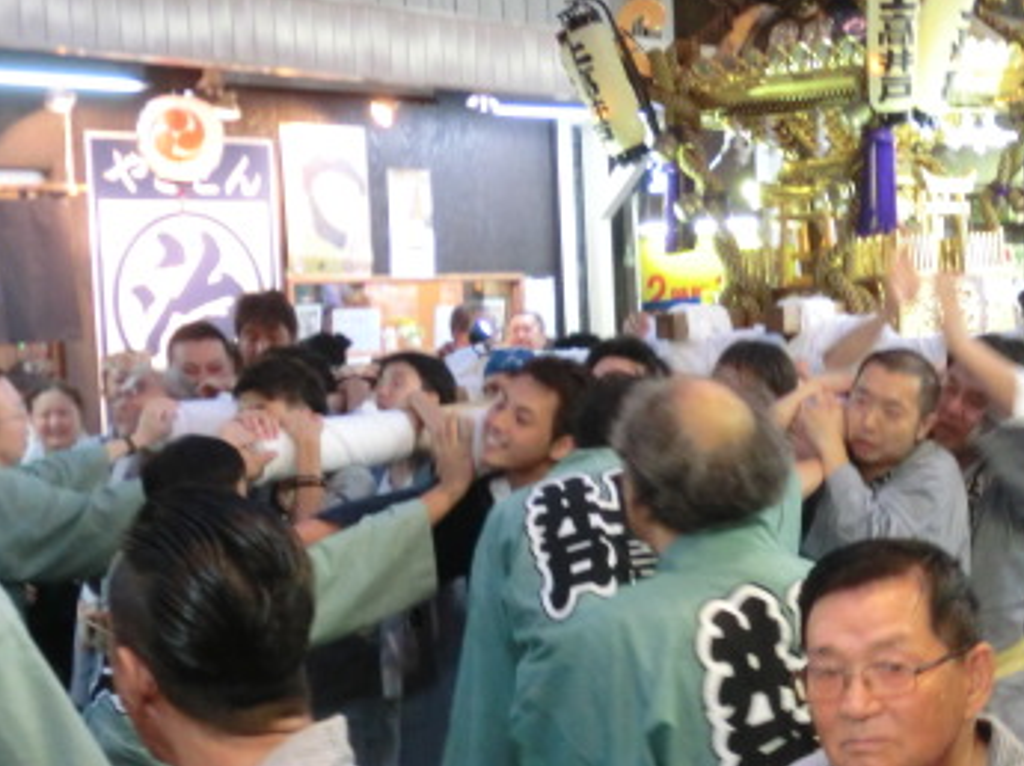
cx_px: 778
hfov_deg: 29.3
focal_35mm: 65
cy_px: 481
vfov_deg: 22.5
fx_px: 1921
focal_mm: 6.1
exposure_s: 1/40
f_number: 3.2
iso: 800
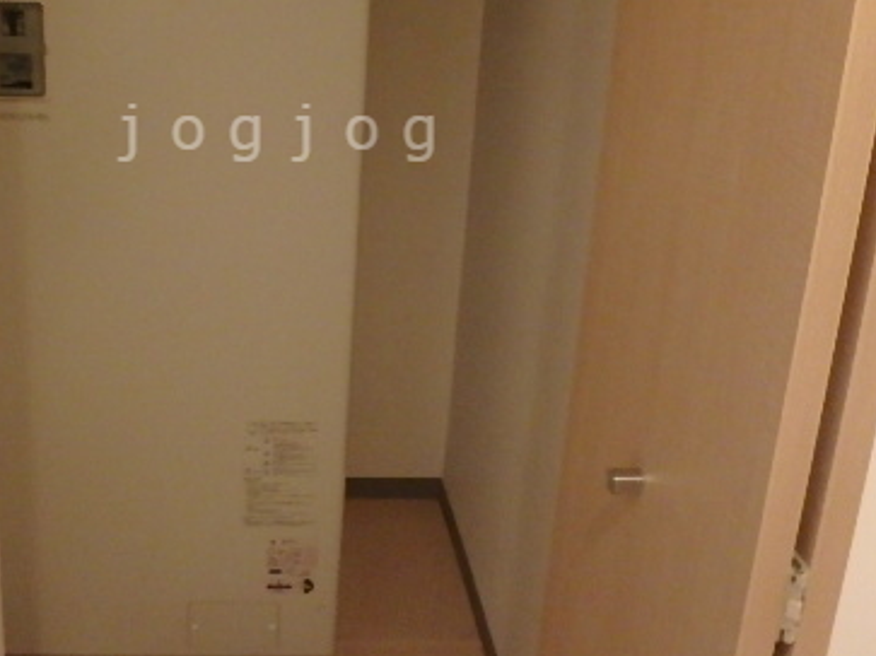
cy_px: 133
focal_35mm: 37
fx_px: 936
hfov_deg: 49.2
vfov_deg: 37.3
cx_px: 282
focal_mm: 3.7
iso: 800
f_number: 3.5
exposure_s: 1/15
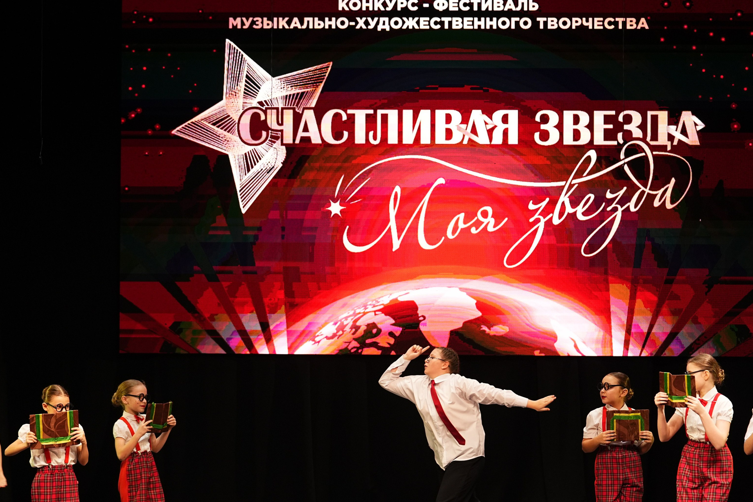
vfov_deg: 10.0
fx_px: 2865
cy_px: 299
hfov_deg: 15.0
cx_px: 342
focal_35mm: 137
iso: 1600
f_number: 2.8
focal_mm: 103
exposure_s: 1/400
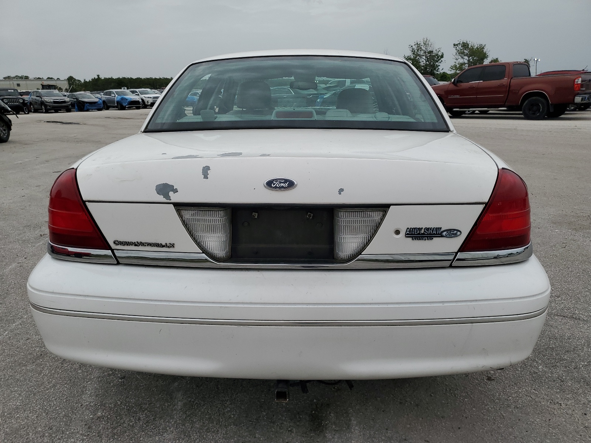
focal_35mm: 26
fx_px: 444
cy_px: 222
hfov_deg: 67.3
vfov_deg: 53.1
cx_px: 296
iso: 50
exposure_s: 1/5000
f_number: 1.5
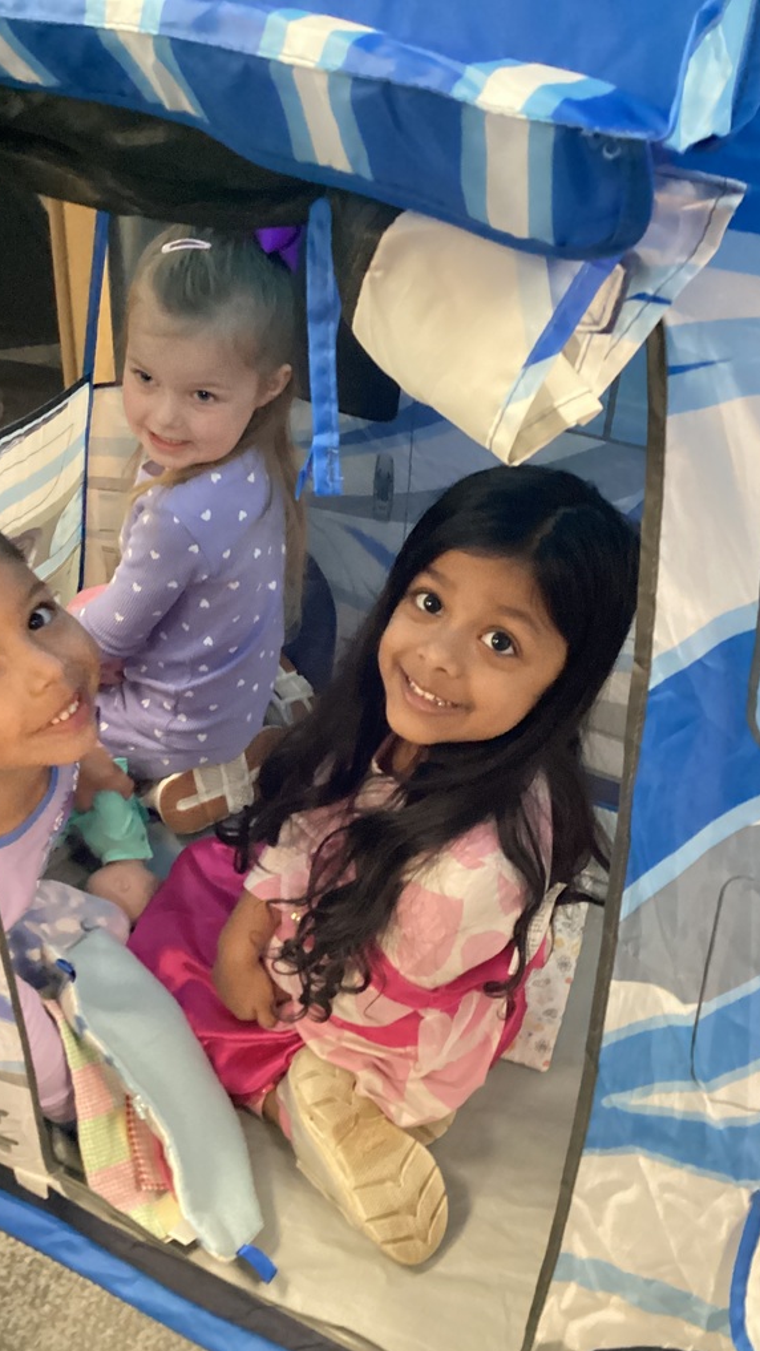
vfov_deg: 58.0
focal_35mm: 34
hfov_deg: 34.6
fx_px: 1218
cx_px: 344
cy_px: 679
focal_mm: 3.3
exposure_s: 1/24
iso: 800
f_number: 2.4
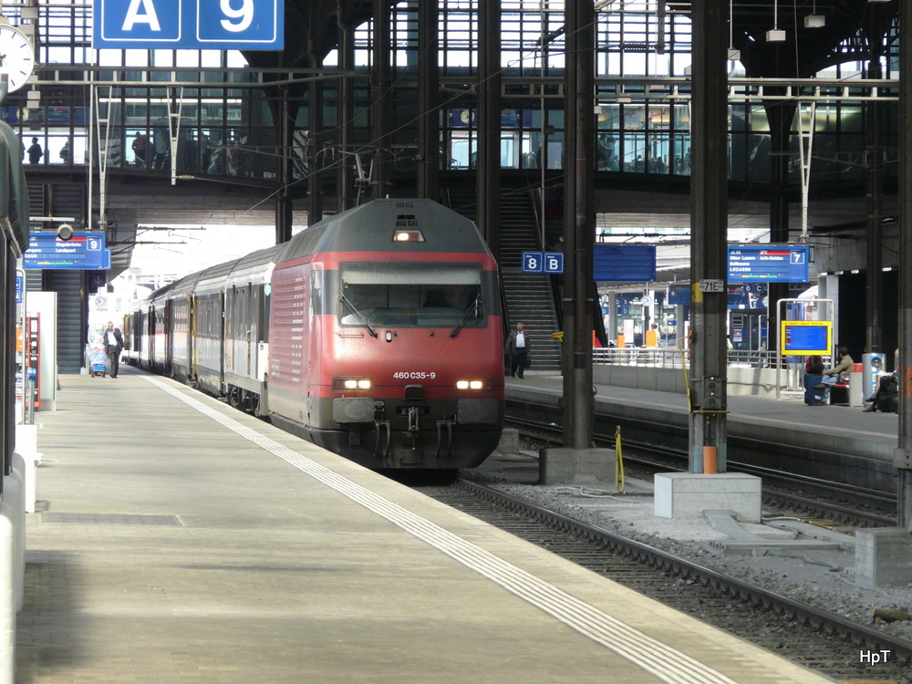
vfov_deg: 8.1
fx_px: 4821
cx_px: 456
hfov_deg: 10.8
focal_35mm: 183
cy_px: 342
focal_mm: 30
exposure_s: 1/160
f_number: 3.6
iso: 200
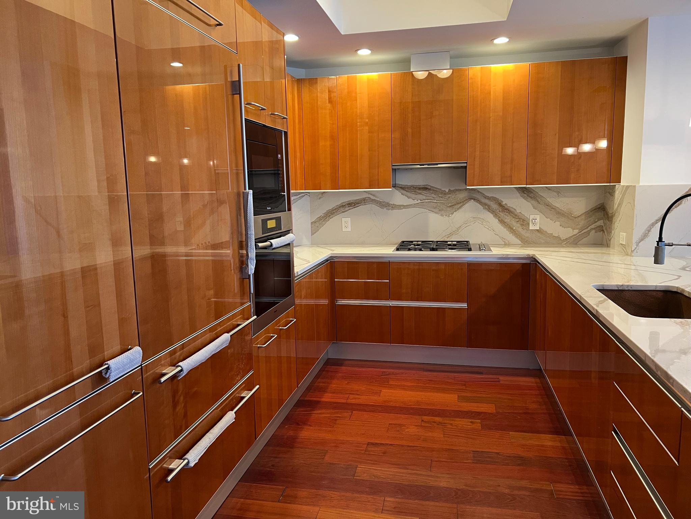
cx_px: 346
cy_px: 260
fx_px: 519
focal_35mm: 26
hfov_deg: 67.3
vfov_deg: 53.1
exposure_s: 1/60
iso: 250
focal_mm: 5.7
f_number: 1.5
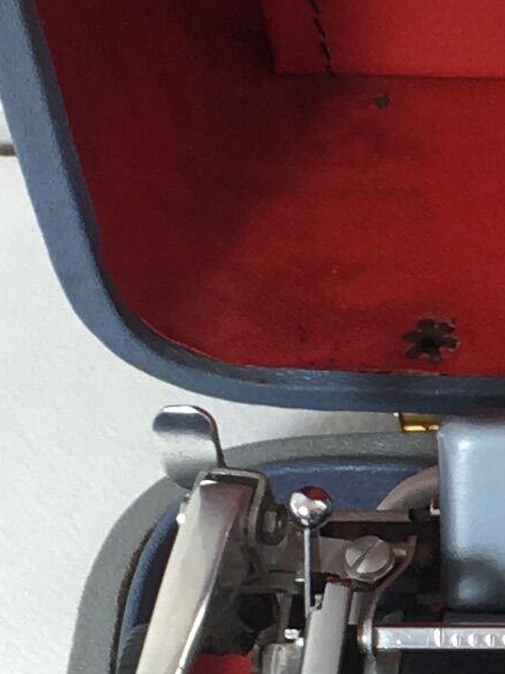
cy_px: 497
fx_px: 3853
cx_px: 1061
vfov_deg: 10.0
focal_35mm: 198
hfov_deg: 7.2
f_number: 2.2
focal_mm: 4.15
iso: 32
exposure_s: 1/50
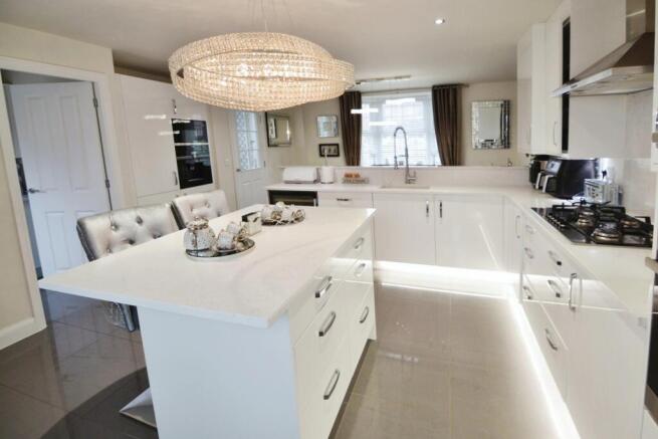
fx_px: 302
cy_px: 220
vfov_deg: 72.1
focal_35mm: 16
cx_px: 329
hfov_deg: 95.0
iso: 400
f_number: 3.5
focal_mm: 11
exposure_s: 1/60
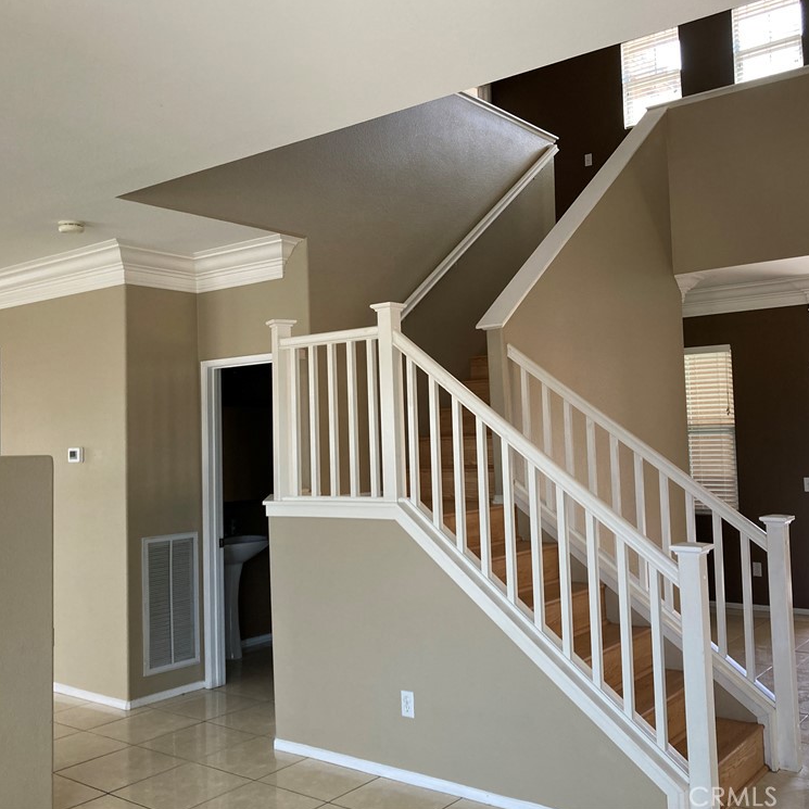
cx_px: 416
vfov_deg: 48.4
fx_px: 899
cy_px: 395
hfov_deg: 48.4
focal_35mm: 34
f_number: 1.8
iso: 80
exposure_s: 1/102
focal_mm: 3.99
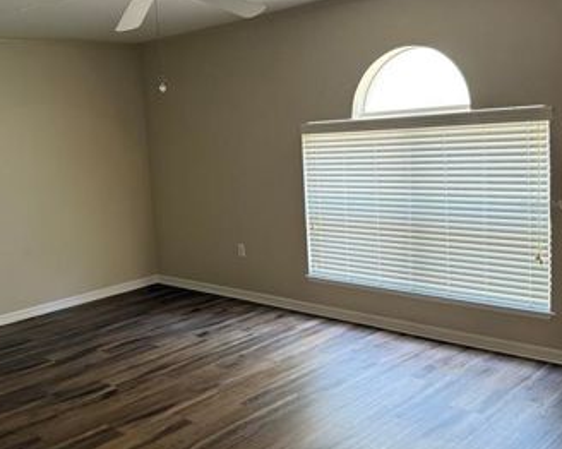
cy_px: 204
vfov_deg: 39.1
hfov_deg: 47.8
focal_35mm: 38
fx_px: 632
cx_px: 232
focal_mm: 6.76
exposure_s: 1/60
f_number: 1.78
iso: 400
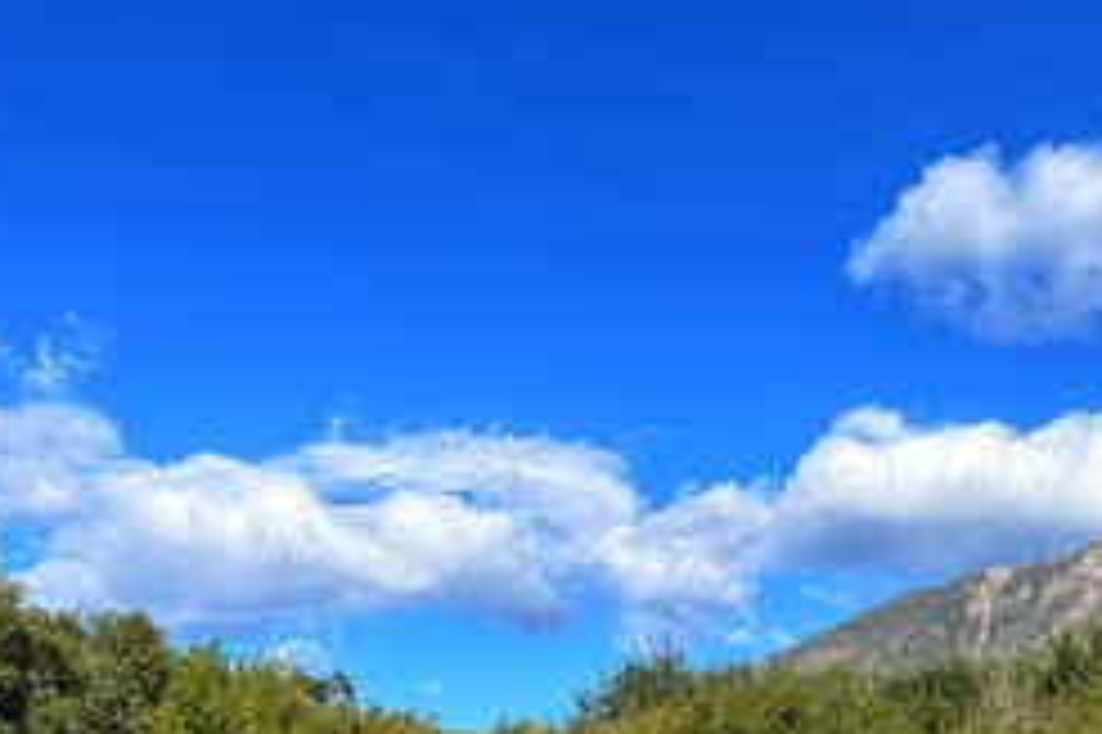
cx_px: 643
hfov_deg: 34.4
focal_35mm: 58
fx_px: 1774
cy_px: 840
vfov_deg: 21.9
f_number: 1.78
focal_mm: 6.76
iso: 80
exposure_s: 1/3802
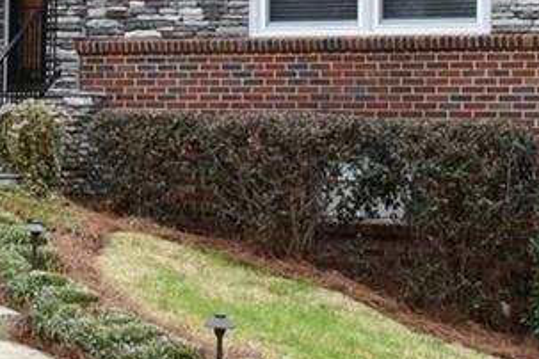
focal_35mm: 137
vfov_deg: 10.0
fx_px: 2046
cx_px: 71
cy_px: -7
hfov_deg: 14.9
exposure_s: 1/100
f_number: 9
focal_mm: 27
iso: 400
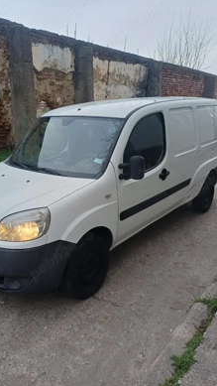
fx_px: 286
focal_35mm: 28
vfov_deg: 67.9
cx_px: 81
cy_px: 190
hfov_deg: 41.2
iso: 50
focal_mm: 4.65
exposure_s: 1/143
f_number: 1.8
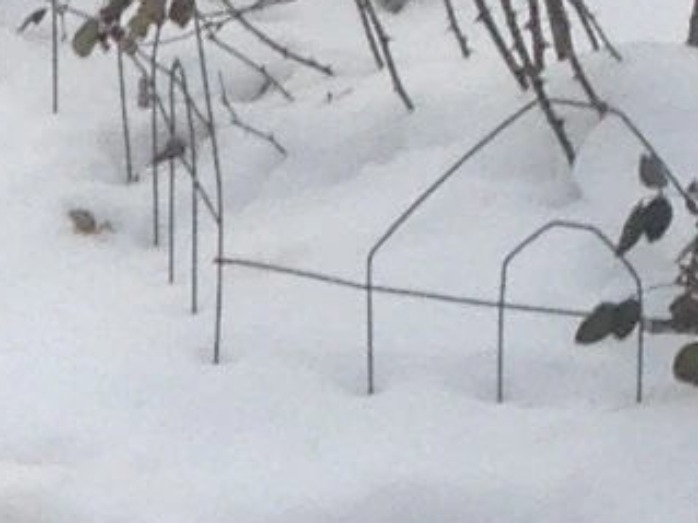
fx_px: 6813
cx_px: -554
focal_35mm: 338
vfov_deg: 4.4
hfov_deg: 5.8
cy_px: 847
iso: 50
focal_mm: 4.13
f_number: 2.4
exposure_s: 1/204
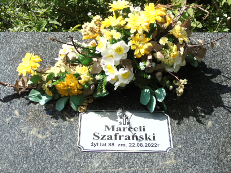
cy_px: 86
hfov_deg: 31.2
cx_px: 116
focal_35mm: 62
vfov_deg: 23.7
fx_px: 414
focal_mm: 11
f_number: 4.5
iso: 80
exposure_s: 1/500
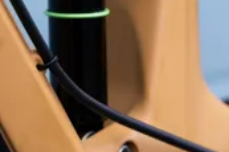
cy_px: -163
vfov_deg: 4.5
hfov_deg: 6.8
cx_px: 21
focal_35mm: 301
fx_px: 1913
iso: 500
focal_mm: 65
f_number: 3.5
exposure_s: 1/640
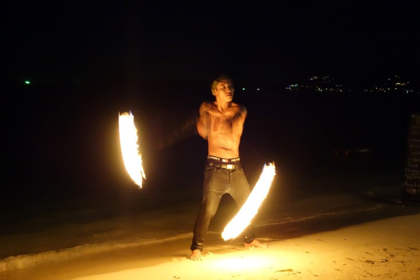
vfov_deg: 26.5
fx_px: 595
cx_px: 210
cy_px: 140
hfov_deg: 38.9
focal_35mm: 51
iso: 3200
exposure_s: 1/20
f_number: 3.2
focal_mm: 18.88
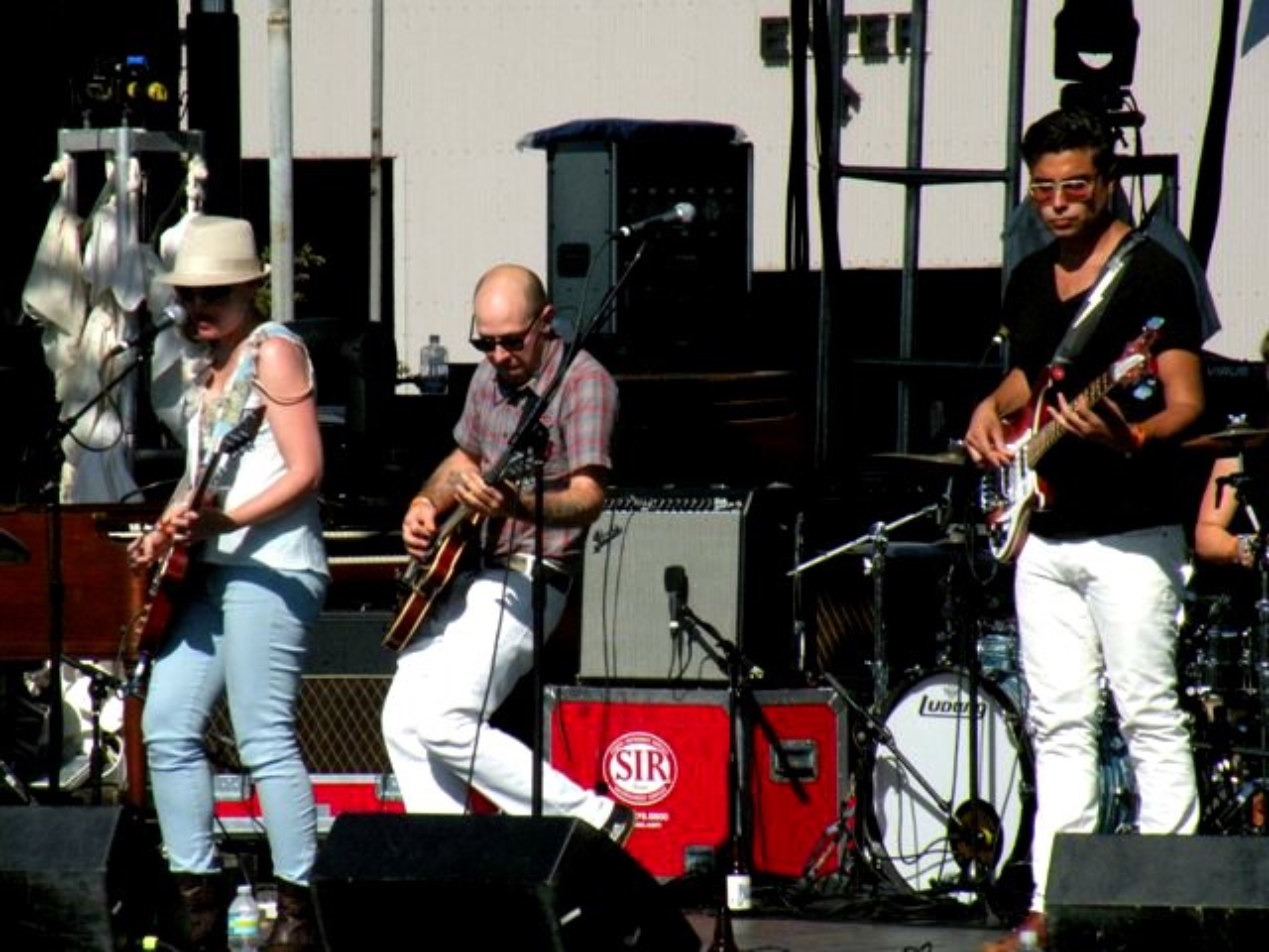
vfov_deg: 5.2
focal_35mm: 286
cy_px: 476
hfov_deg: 6.9
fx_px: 10485
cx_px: 634
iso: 400
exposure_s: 1/2000
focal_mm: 50.7
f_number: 7.1
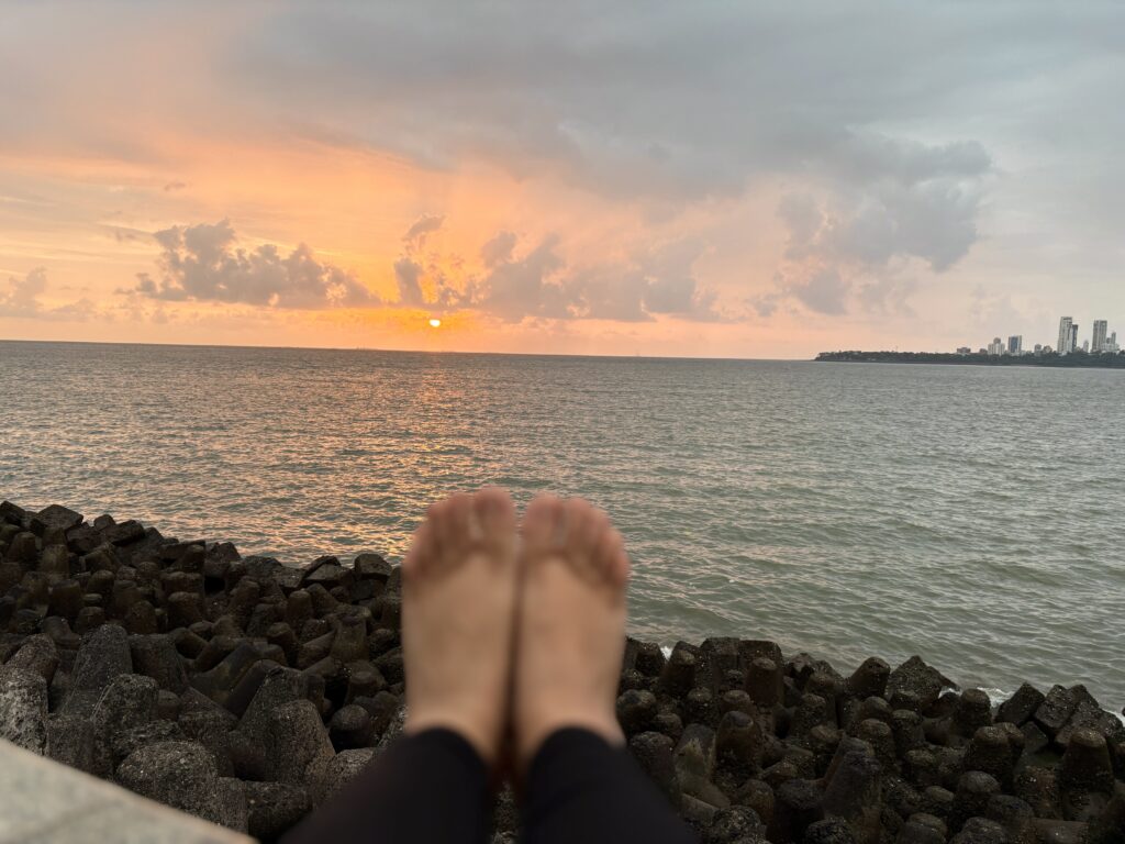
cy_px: 422
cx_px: 562
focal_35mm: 26
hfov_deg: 67.3
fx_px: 845
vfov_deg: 53.1
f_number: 1.6
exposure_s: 1/122
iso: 40
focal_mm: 5.96
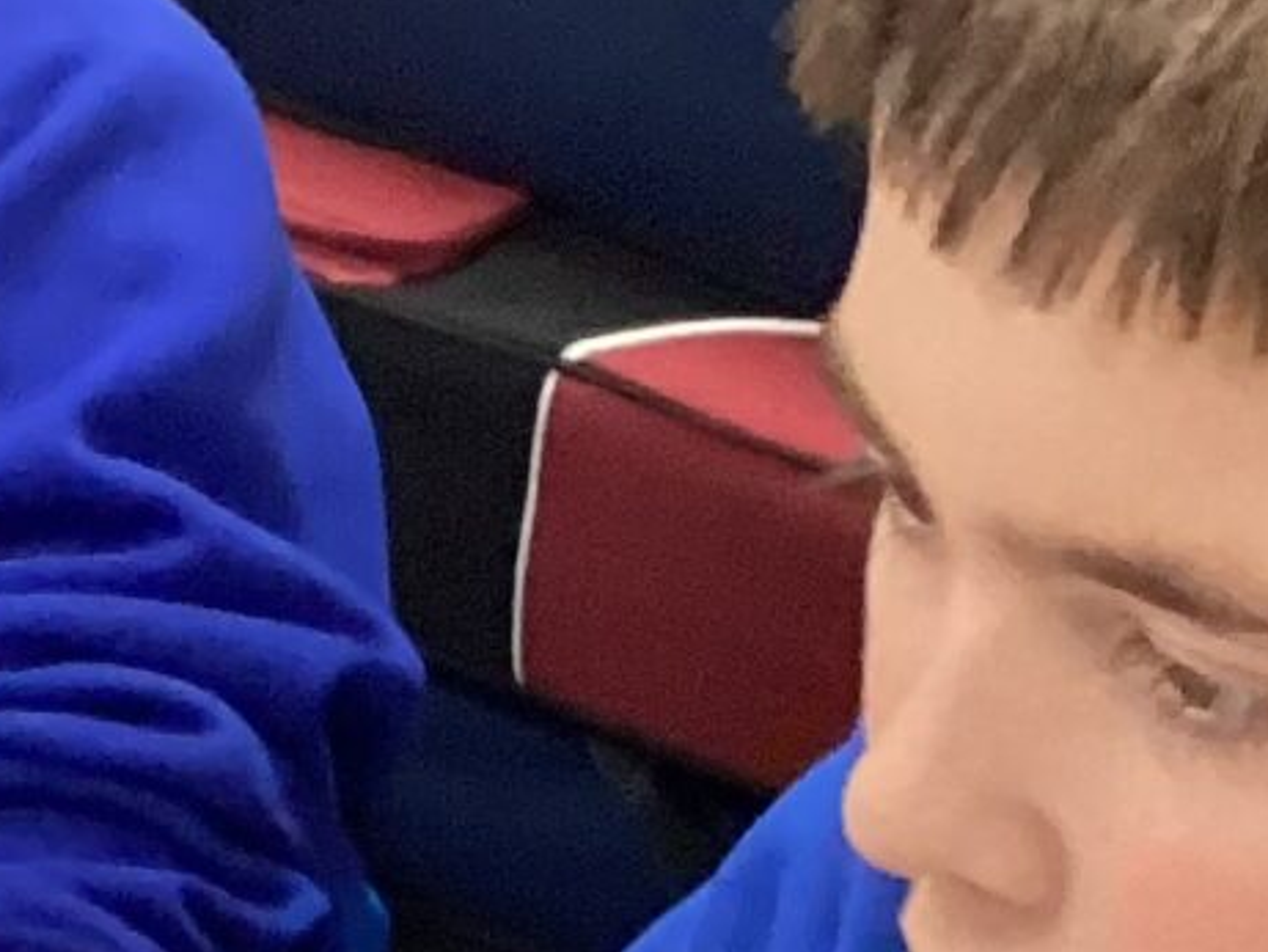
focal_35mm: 172
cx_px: 270
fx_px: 6302
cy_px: 1530
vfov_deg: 8.4
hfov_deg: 11.5
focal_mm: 3.3
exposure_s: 1/50
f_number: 2.4
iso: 250
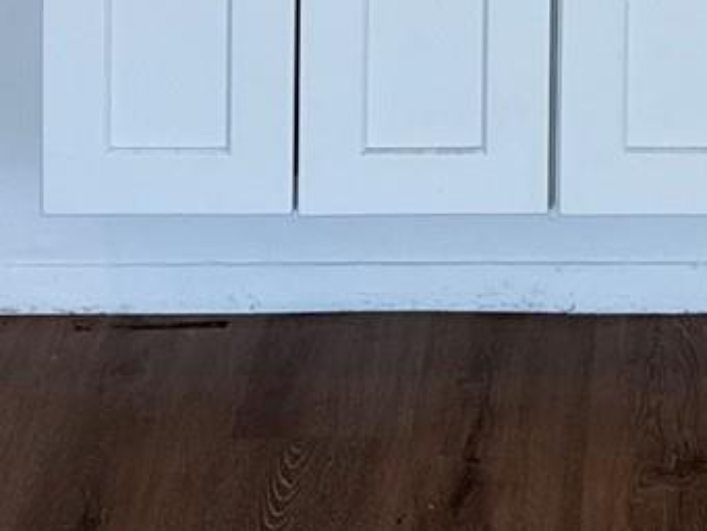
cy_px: -869
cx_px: 796
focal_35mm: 144
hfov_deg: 13.4
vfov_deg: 9.0
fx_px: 2942
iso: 80
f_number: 1.78
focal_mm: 6.76
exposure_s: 1/315
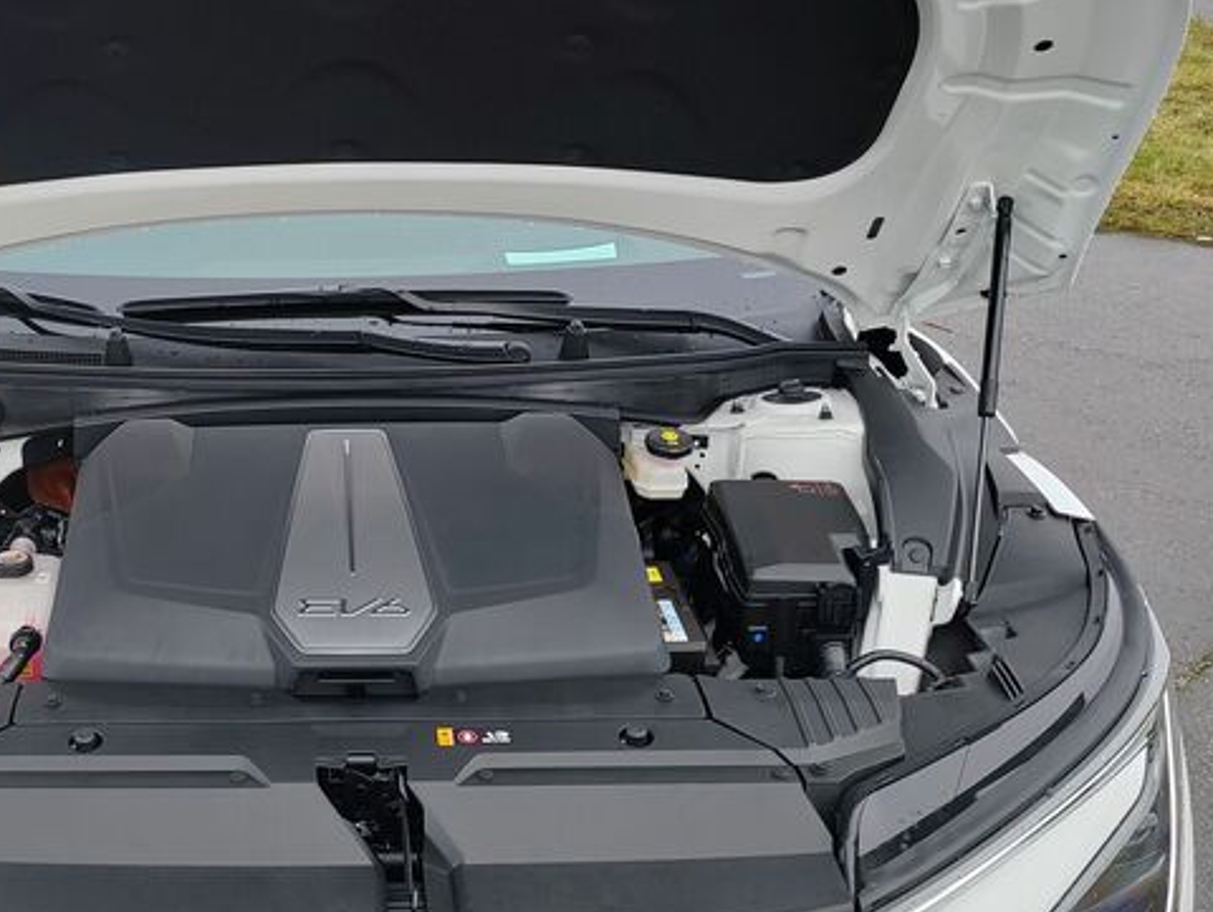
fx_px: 1684
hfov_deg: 38.4
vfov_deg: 30.3
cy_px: 400
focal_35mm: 48
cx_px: 278
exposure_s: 1/350
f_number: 1.9
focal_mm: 5.52
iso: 100
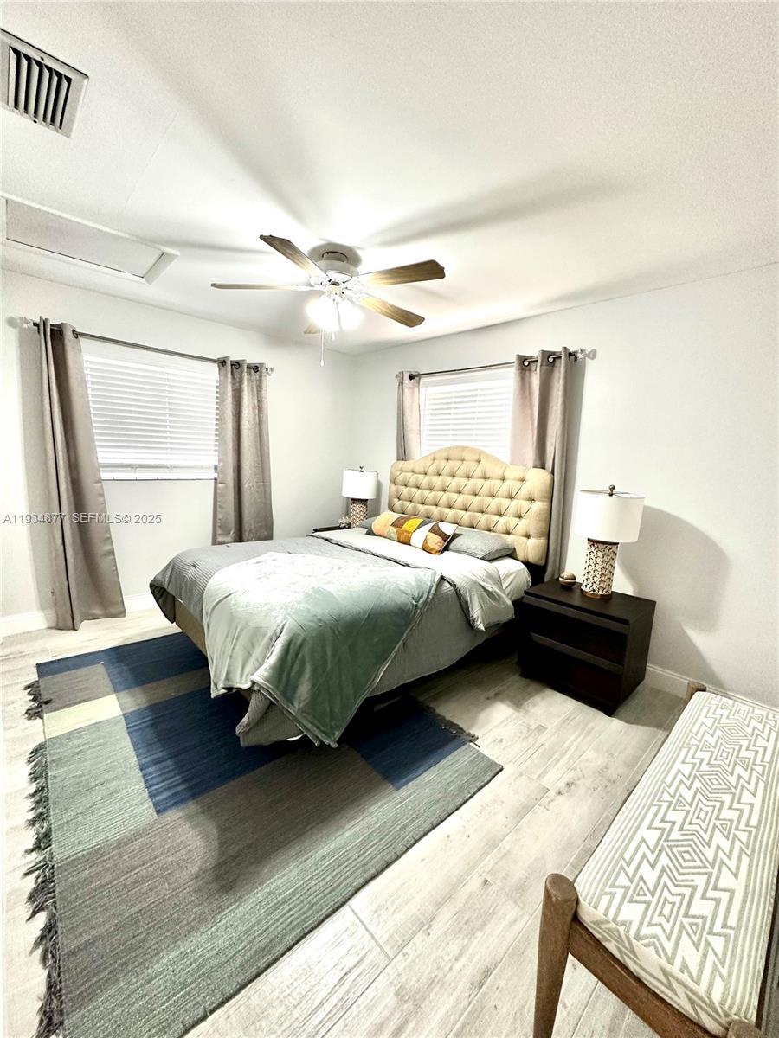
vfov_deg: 102.1
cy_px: 519
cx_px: 390
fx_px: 420
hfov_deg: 85.7
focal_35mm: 14
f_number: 2.2
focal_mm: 2.22
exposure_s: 1/60
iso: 250
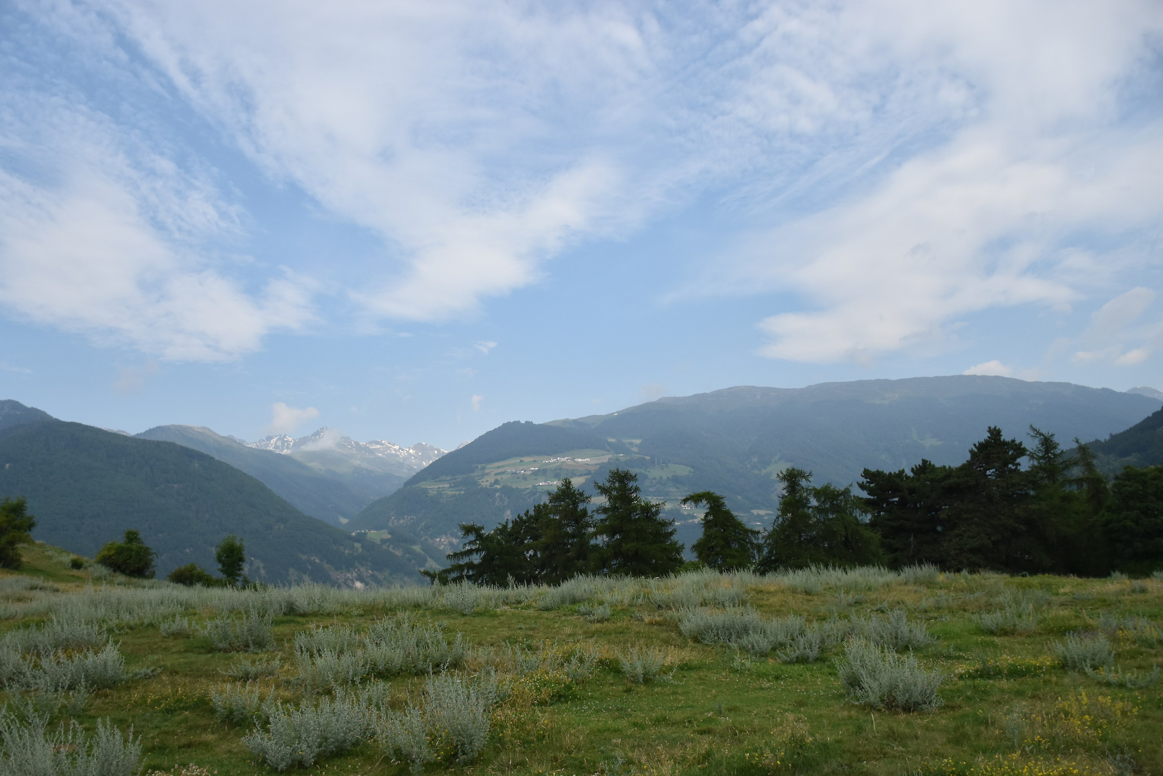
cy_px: 414
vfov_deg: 44.9
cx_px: 557
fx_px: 937
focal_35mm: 29
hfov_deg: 63.6
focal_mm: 18
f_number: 4
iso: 500
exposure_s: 1/3200
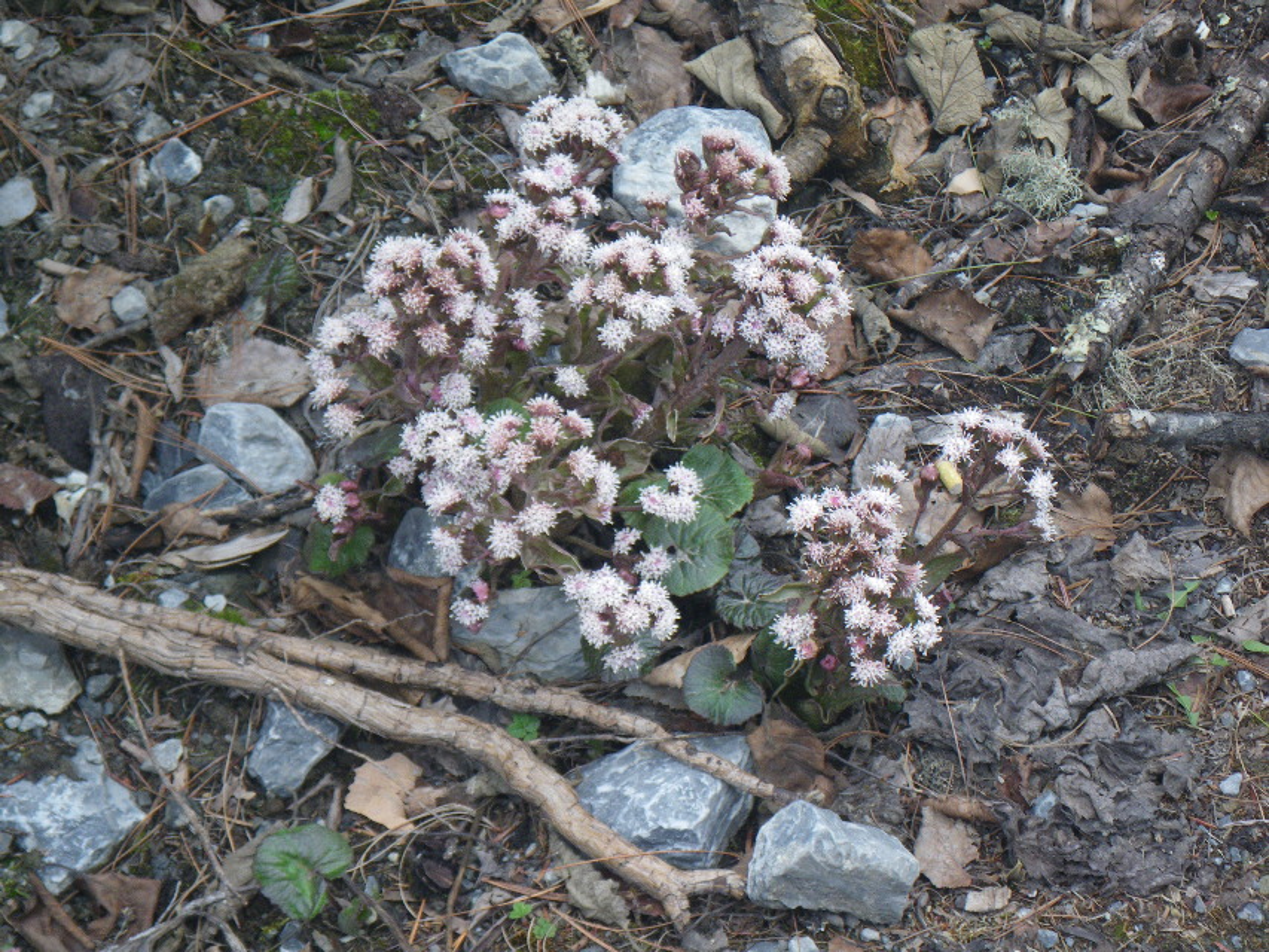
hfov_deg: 17.1
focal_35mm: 115
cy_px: 476
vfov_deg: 12.9
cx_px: 634
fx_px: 4216
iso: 160
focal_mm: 20.6
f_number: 5.2
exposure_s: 1/160
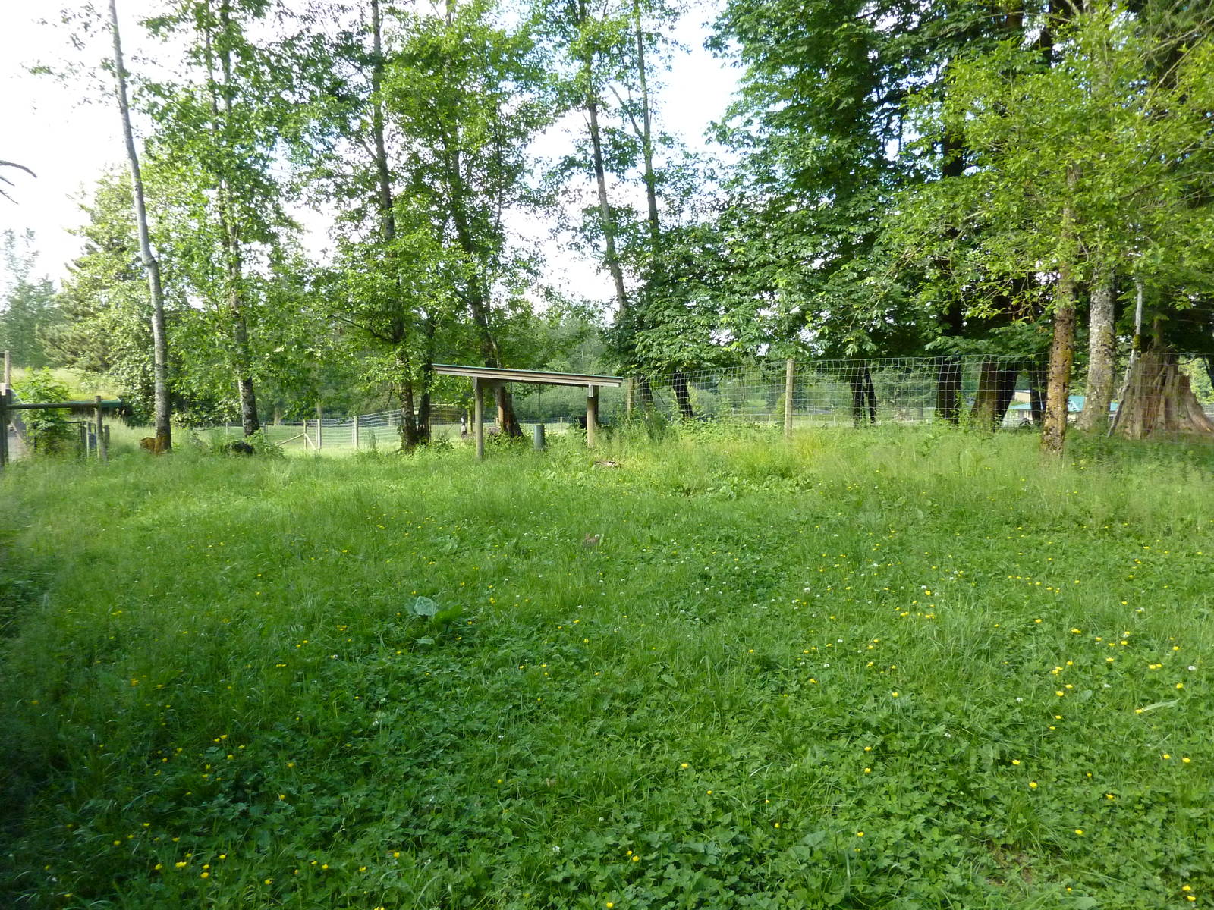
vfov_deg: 54.9
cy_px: 455
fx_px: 877
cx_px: 607
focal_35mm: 25
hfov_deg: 69.4
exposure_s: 1/500
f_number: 3.3
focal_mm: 4.1
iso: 400
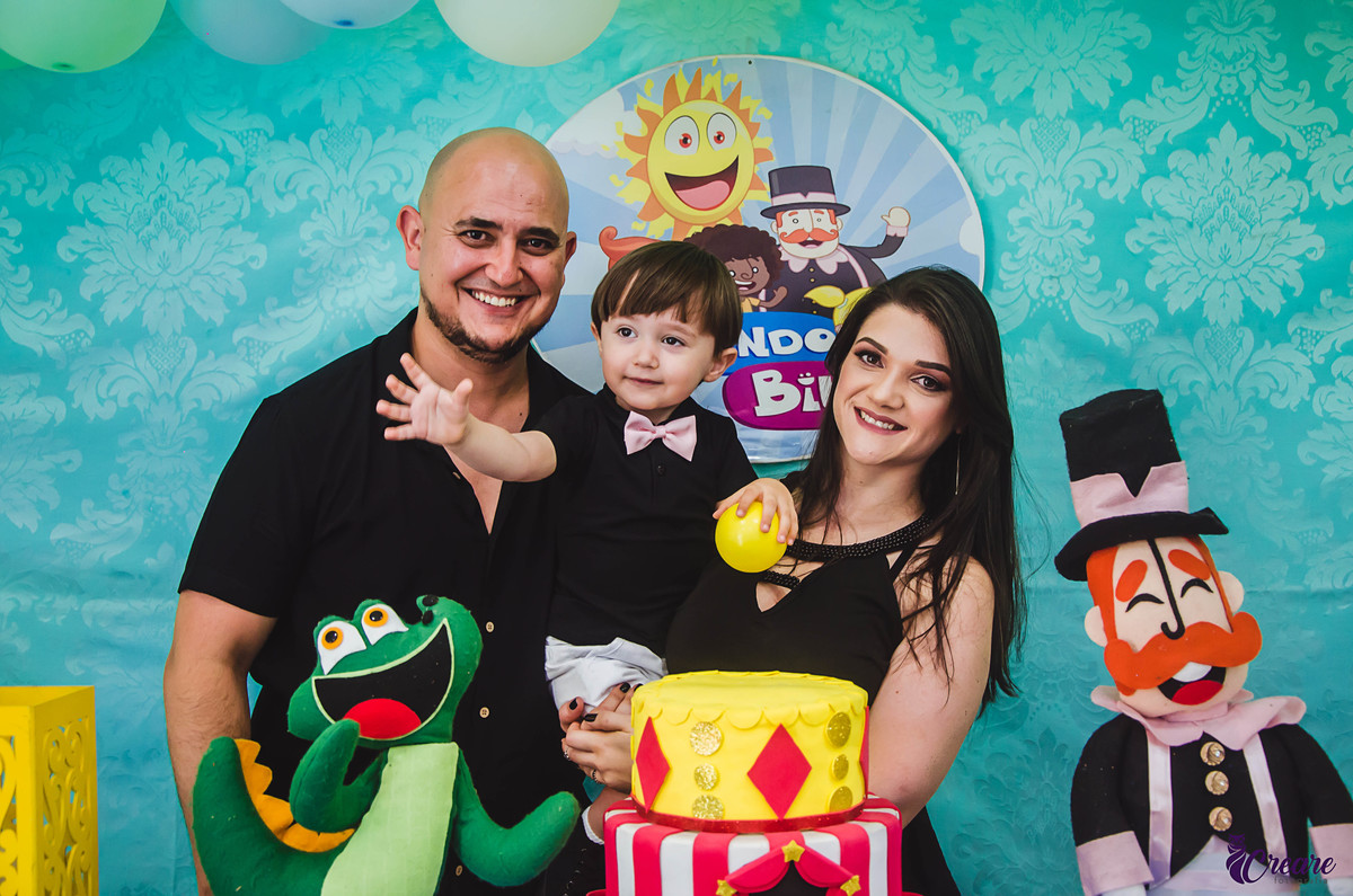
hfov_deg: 39.0
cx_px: 676
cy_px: 448
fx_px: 1913
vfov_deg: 26.4
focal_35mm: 51
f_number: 4.2
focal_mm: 34
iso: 640
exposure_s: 1/60
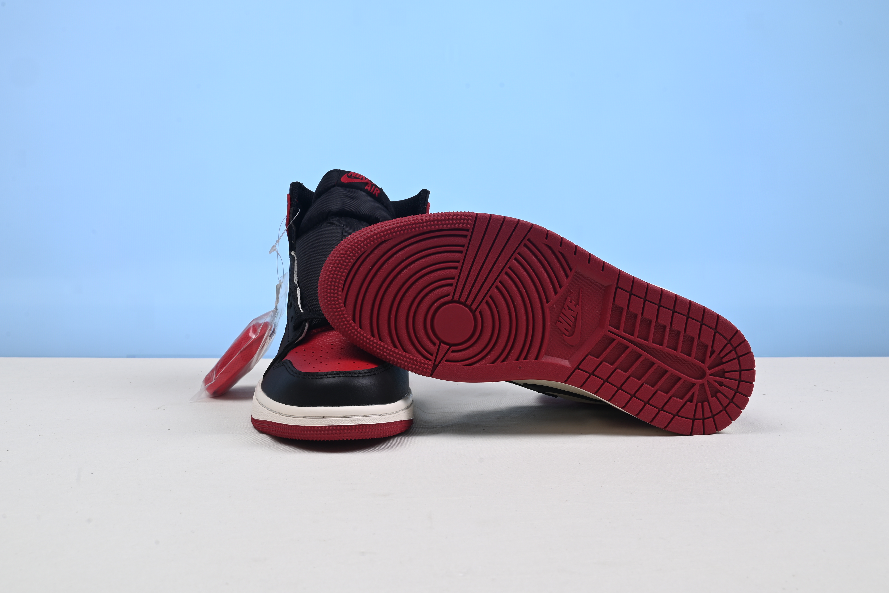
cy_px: 248
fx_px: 1161
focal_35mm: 47
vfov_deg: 28.6
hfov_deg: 41.9
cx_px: 430
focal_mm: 40
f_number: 16
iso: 100
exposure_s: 1/3
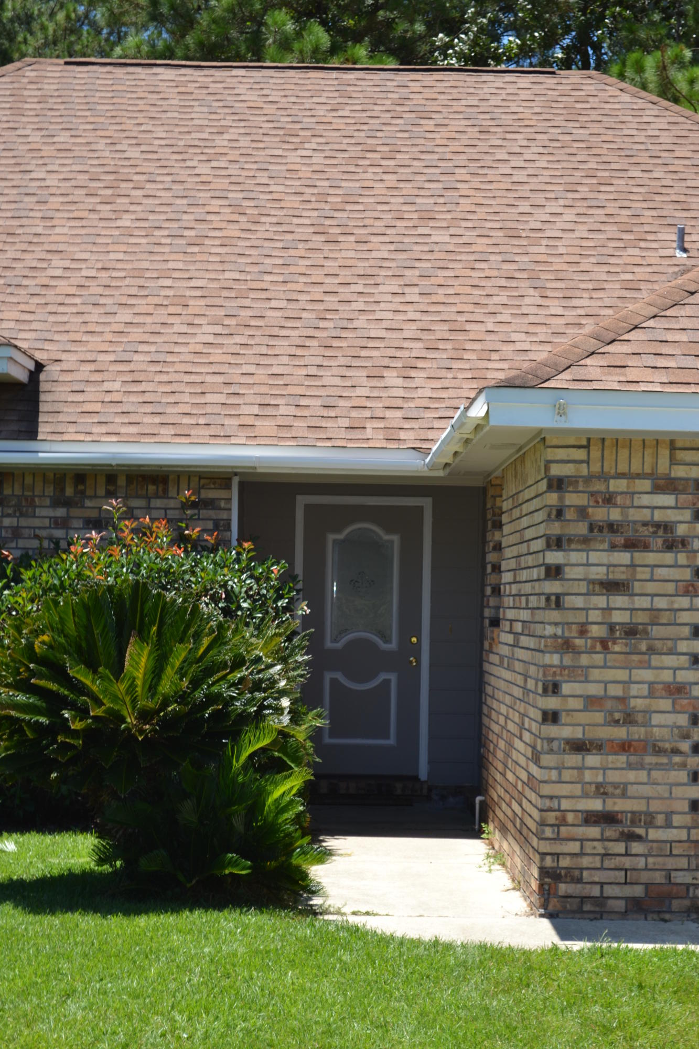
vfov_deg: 24.6
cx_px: 350
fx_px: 2403
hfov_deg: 16.6
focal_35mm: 82
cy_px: 524
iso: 100
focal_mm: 55
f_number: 7.1
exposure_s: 1/200
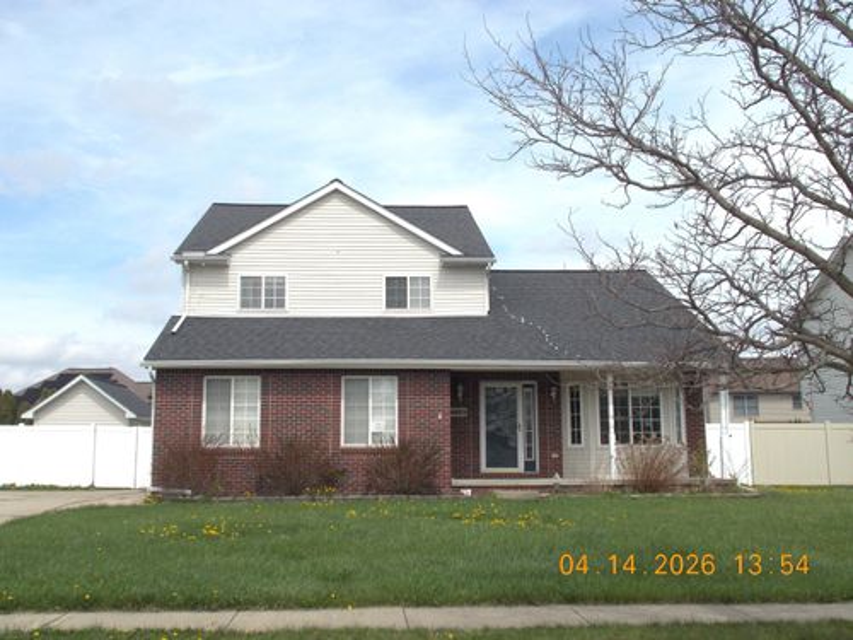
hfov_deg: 47.9
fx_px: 961
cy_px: 320
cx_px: 426
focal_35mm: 39
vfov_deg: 36.8
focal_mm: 6.9
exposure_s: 1/160
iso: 80
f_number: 9.8
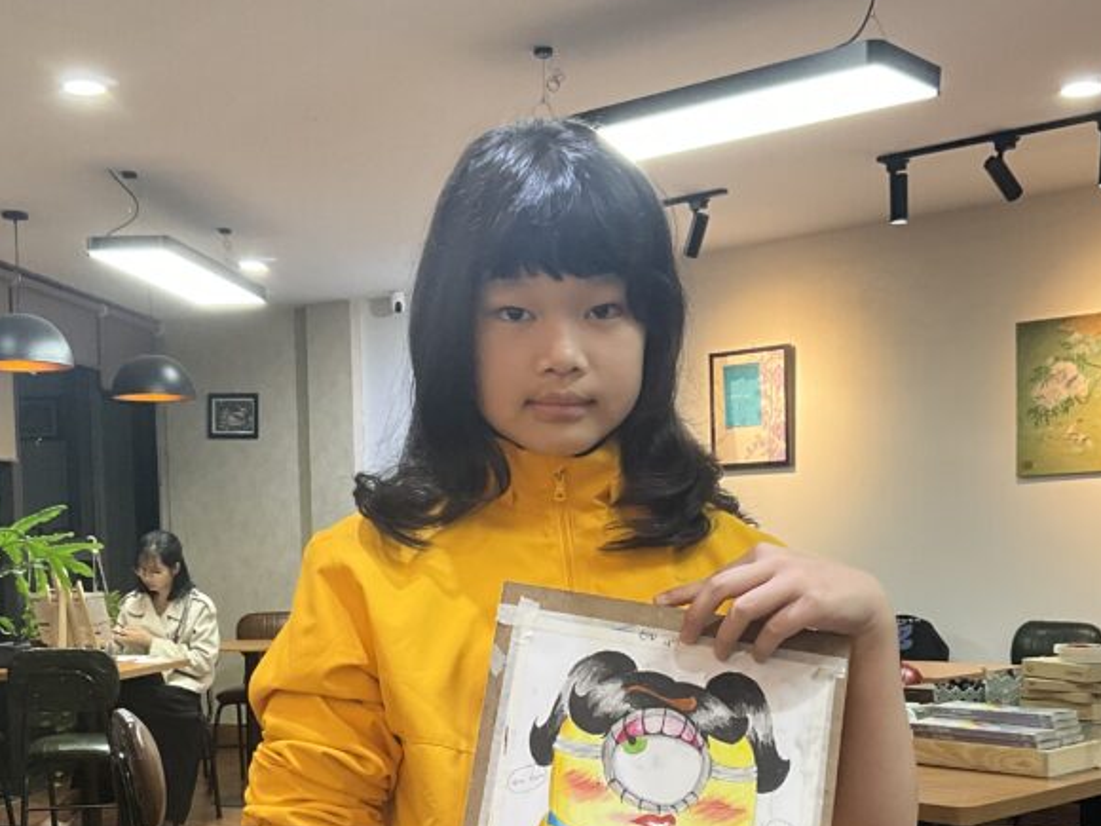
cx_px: 552
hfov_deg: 38.2
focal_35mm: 50
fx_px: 1590
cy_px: 651
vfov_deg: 28.5
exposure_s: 1/84
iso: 64
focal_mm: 3
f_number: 1.8
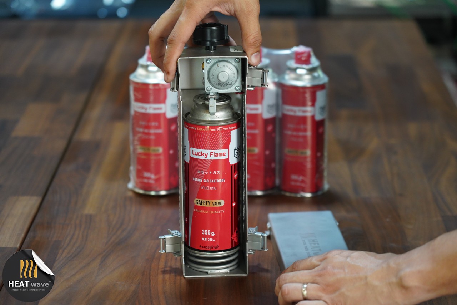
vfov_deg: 13.0
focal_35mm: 105
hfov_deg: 19.5
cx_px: 228
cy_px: 152
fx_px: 1333
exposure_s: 1/125
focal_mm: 105
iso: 2500
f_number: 4
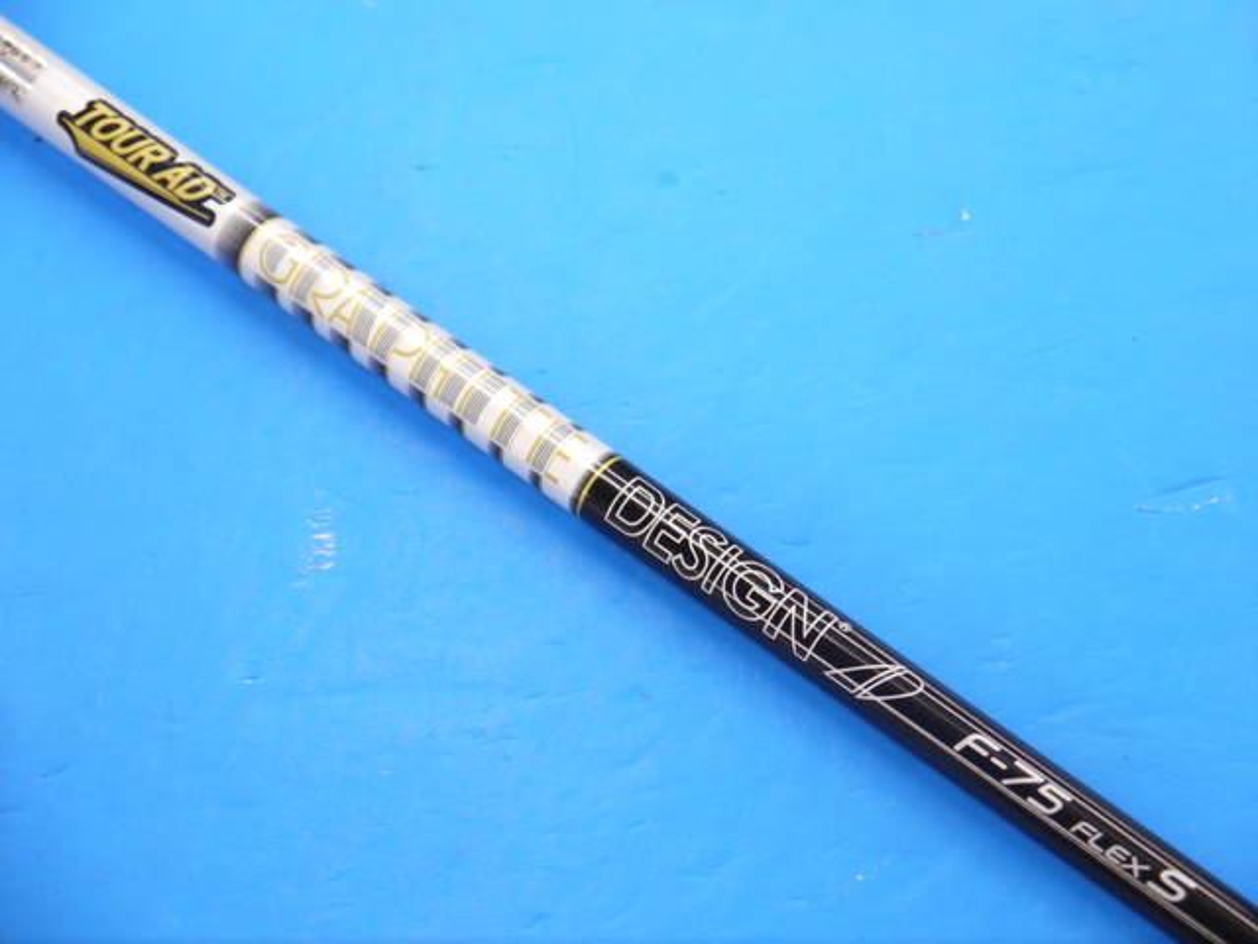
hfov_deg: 23.3
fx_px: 3053
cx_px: 629
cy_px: 472
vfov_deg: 17.6
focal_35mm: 84
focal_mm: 42
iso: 640
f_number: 5.6
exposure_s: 1/80
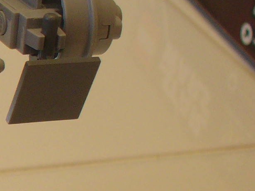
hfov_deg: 11.7
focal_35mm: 154
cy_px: 222
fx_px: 1134
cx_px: -232
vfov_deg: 9.5
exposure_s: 1/60
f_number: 2.8
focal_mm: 6.1
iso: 80
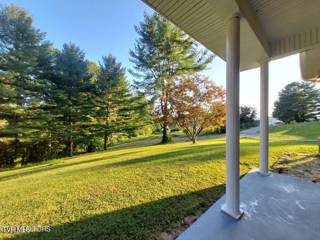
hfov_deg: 106.2
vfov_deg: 89.9
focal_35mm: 13
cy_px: 120
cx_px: 160
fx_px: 120
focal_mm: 1.42
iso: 50
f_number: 2.2
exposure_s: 1/183
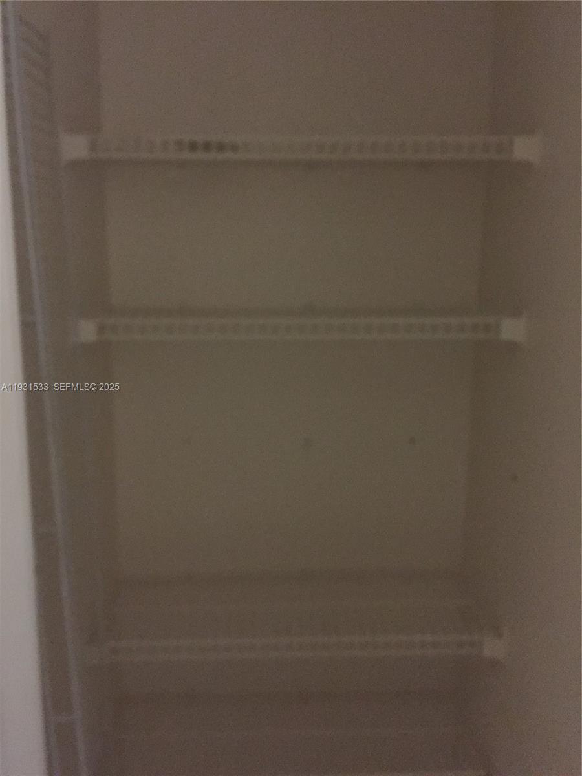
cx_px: 291
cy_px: 388
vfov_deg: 61.7
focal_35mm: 29
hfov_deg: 48.2
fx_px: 650
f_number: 2.2
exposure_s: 1/15
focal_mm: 4.15
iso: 640
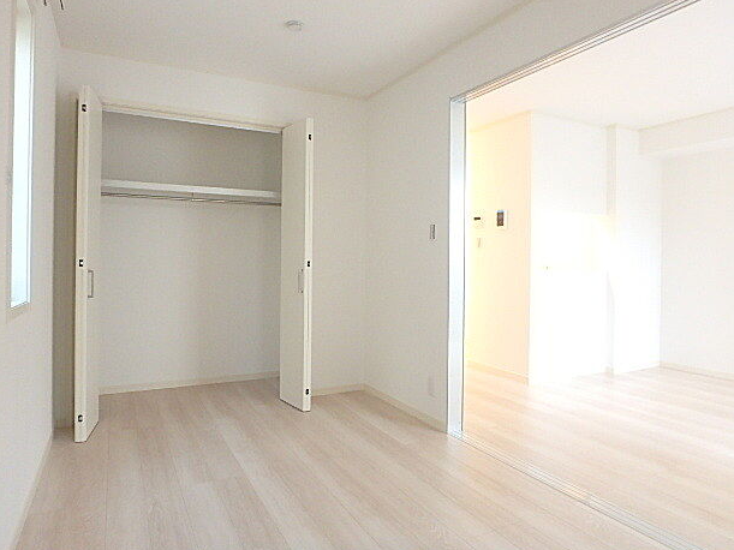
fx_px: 466
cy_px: 276
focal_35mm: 22
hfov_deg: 76.4
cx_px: 360
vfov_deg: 61.1
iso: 800
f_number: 3.5
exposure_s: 1/20
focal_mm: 3.7
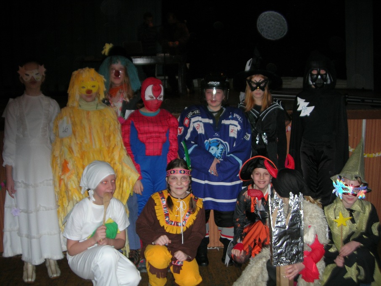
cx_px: 190
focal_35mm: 38
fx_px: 418
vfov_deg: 37.7
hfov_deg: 49.0
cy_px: 143
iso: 84
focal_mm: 7.8
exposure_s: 1/60.1
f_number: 2.8
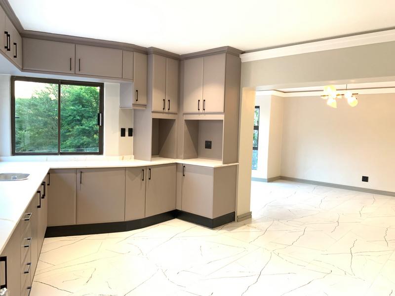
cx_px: 198
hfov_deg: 67.3
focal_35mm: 26
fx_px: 297
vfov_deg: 53.1
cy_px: 148
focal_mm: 4.25
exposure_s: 1/50
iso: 320
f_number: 1.8
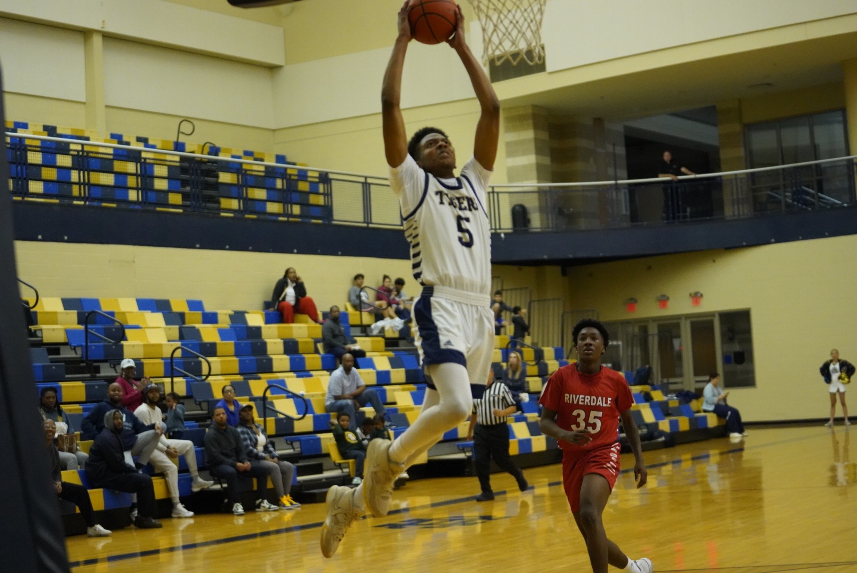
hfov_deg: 28.8
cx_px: 428
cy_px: 286
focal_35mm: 70
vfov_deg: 19.5
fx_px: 1668
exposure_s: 1/800
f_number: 2.8
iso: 12800
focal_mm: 70
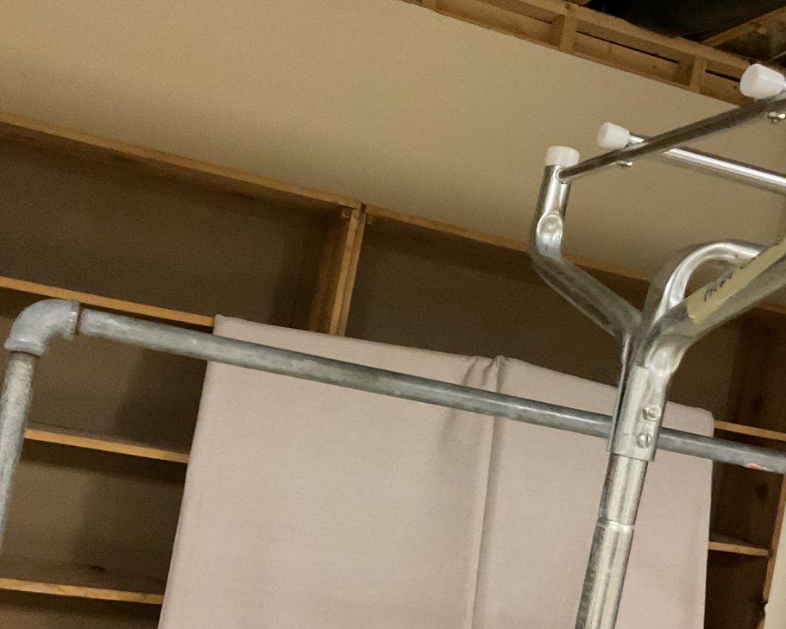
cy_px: 365
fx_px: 1093
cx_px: 409
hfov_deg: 39.5
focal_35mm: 47
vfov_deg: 32.0
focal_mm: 3
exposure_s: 1/30
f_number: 1.8
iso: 640
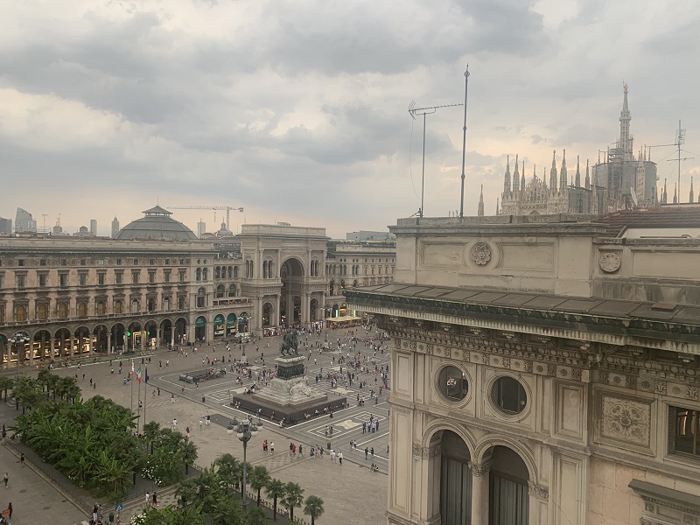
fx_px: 526
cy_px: 262
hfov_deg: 67.3
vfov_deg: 53.1
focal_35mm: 26
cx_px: 350
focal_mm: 4.25
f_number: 1.8
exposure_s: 1/121
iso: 64
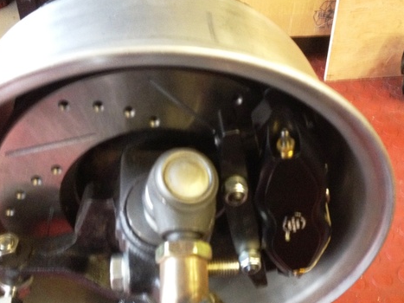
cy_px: 177
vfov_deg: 30.2
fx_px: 560
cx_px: 223
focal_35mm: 48
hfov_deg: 39.6
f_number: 2.4
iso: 400
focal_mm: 4.28
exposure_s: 1/17
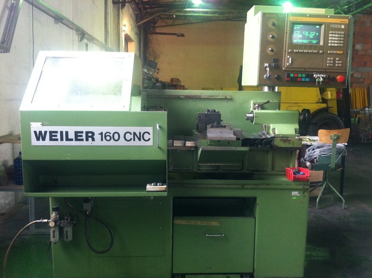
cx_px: 186
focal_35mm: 35
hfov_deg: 52.7
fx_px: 376
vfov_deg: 40.6
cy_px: 139
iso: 200
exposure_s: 1/15
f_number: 2.8
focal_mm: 3.85
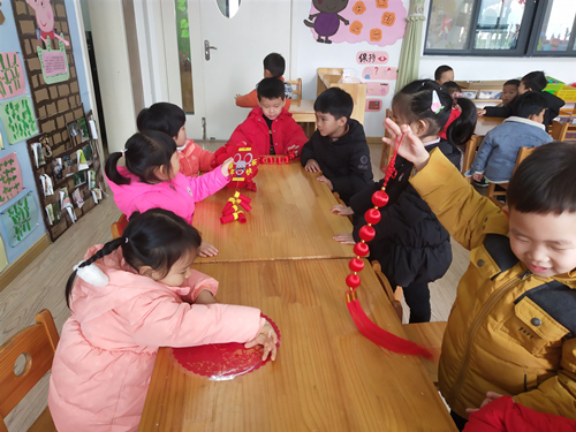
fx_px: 499
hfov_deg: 60.0
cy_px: 216
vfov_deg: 46.8
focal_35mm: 30
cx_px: 288
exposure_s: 1/100
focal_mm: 3.95
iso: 100
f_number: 1.8
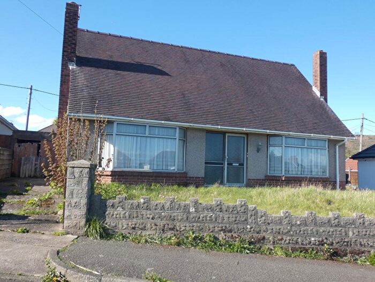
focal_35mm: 31
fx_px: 336
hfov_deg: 58.4
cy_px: 141
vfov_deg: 45.4
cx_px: 188
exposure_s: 1/400
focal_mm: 5.5
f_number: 3.3
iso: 80
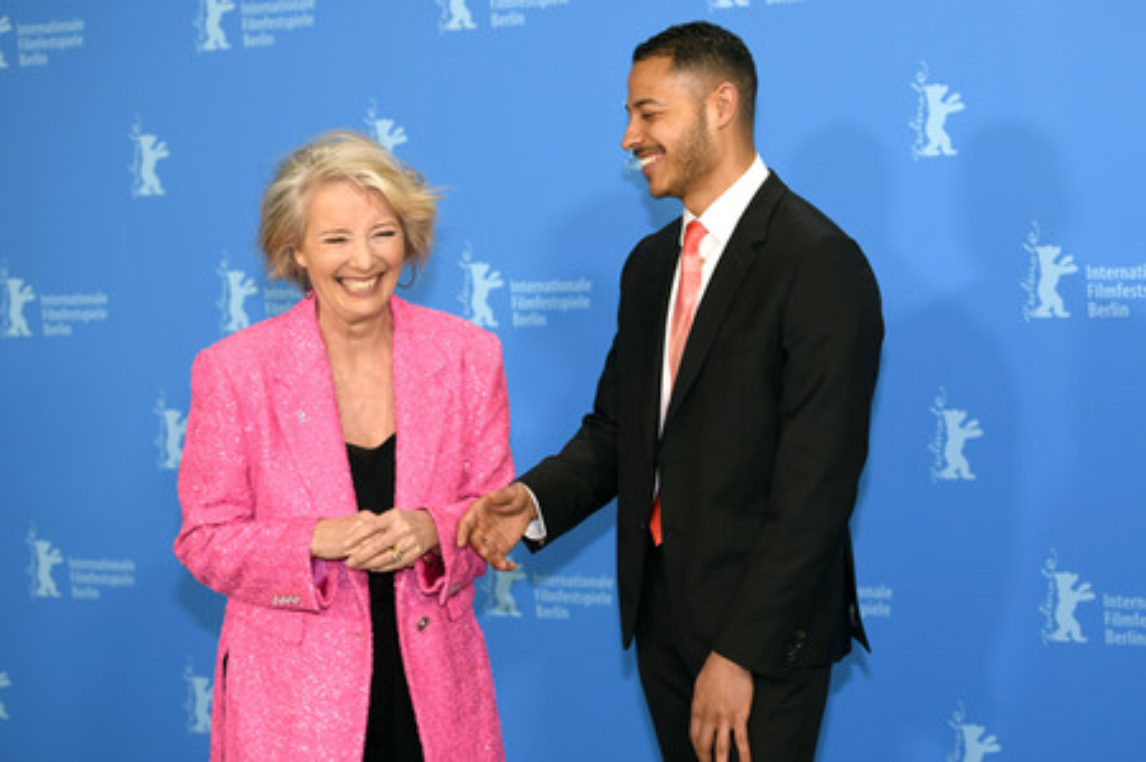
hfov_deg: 28.9
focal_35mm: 70
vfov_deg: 19.4
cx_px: 573
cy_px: 381
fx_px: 2227
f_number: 3.5
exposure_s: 1/400
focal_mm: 70
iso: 640
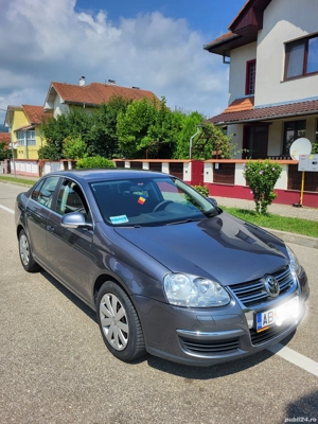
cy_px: 212
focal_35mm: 26
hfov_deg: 53.1
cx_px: 159
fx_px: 318
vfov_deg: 67.3
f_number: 1.8
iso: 40
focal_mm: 5.4
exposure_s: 1/2500
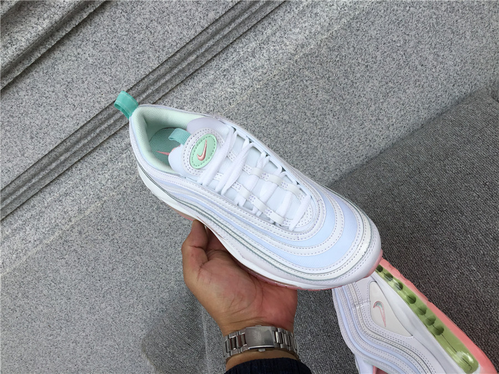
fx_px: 447
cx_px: 250
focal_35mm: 31
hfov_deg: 58.4
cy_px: 187
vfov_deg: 45.4
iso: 25
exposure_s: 1/599
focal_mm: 3.3
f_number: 2.4
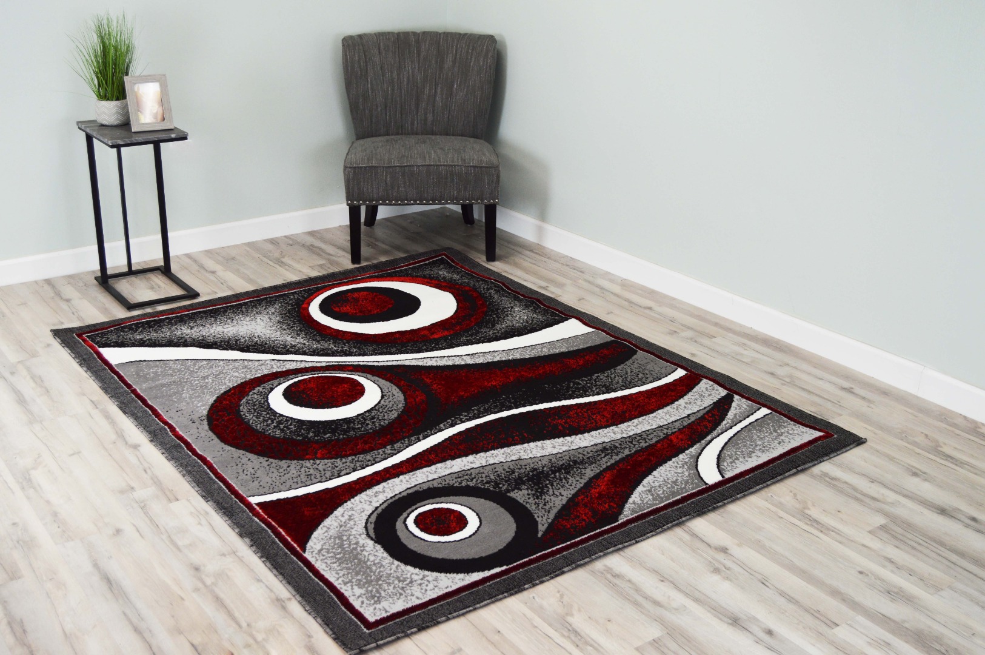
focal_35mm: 33
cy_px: 328
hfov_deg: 57.3
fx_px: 902
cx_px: 492
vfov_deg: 39.9
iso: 6400
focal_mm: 22
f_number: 6.3
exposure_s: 1/160
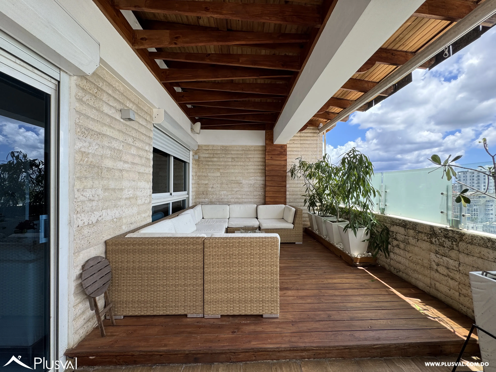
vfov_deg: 85.7
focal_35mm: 14
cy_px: 186
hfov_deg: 102.1
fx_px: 201
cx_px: 248
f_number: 2.2
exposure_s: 1/290
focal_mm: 2.22
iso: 40
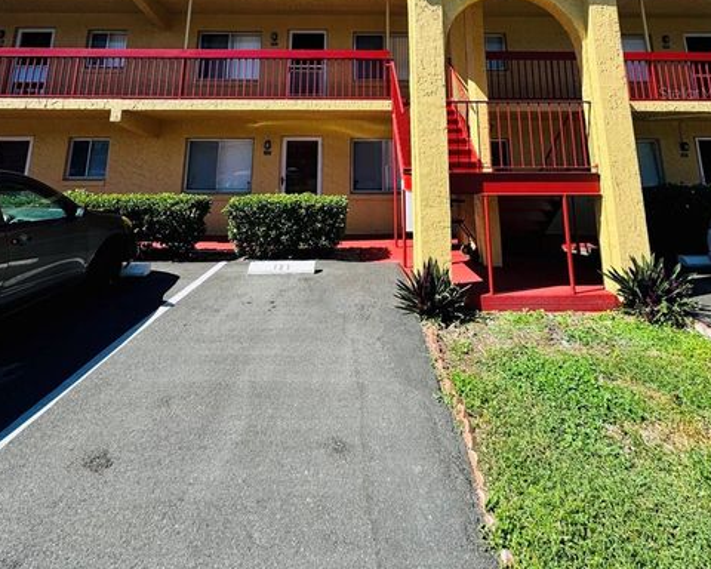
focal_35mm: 19
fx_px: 400
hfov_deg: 83.3
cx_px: 361
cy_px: 93
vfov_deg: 63.0
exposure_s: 1/921
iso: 50
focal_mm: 2.22
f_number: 2.2
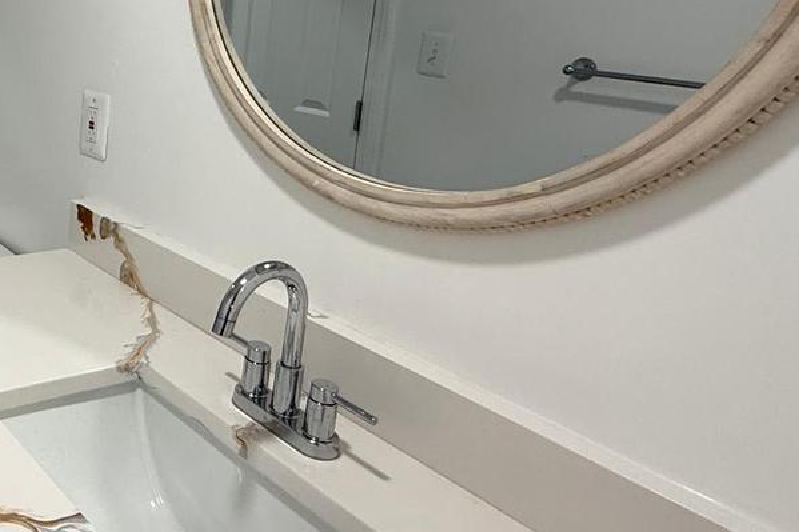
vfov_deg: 37.1
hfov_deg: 44.2
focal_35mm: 35
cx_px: -41
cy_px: 143
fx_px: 777
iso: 125
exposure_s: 1/120
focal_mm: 2.22
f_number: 2.2
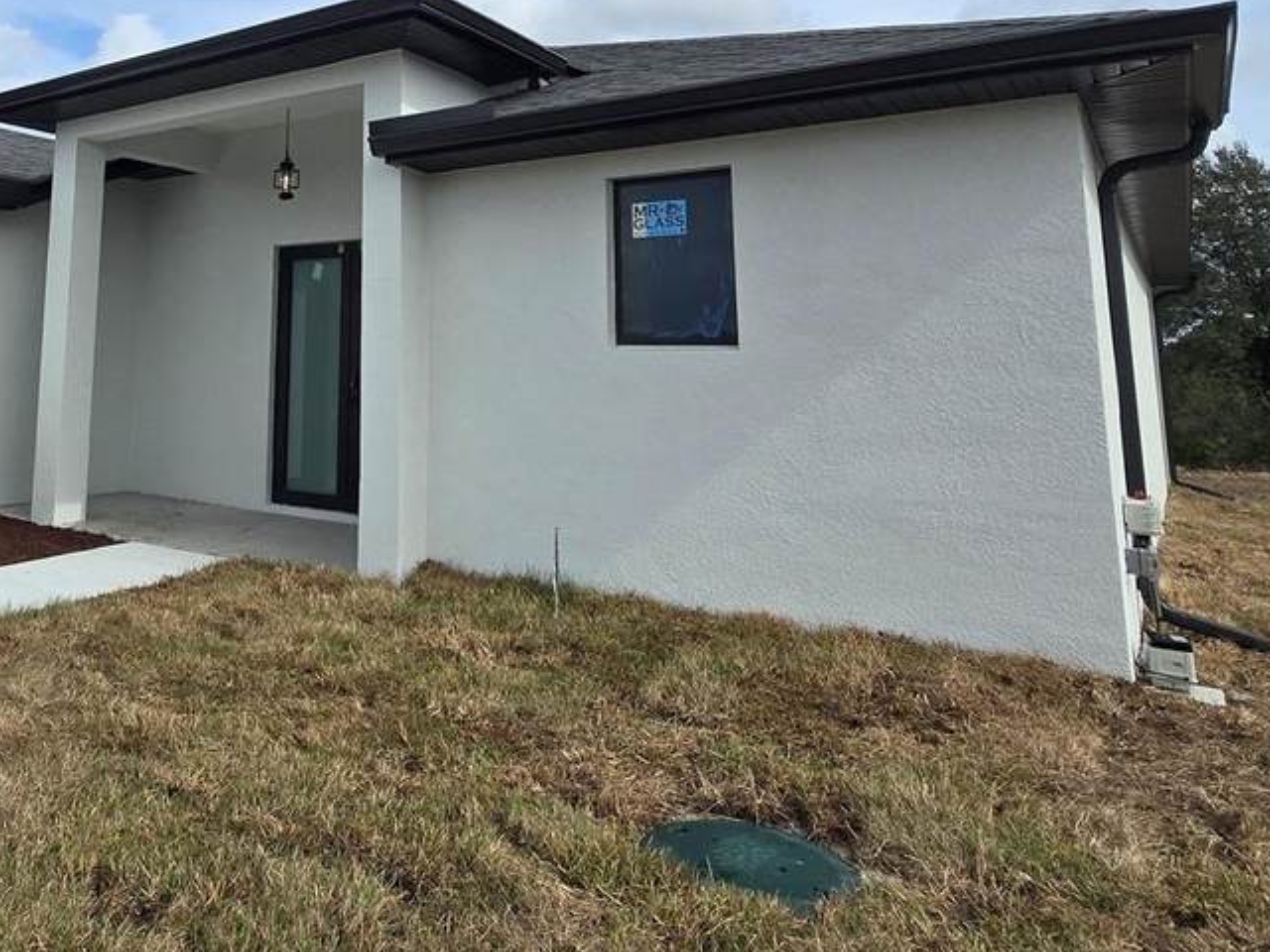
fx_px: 954
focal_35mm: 26
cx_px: 331
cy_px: 208
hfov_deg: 63.7
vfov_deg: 50.3
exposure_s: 1/3255
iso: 50
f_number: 2.2
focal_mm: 2.2
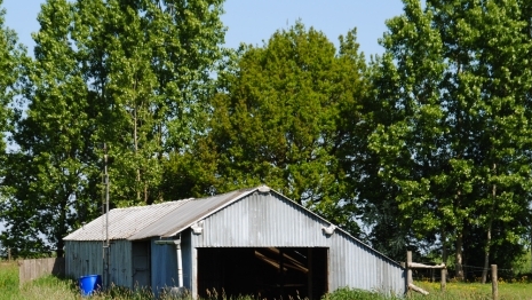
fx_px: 2004
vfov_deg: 8.6
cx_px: 229
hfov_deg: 15.1
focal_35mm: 142
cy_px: 171
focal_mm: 70
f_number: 10
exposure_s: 1/250
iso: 160
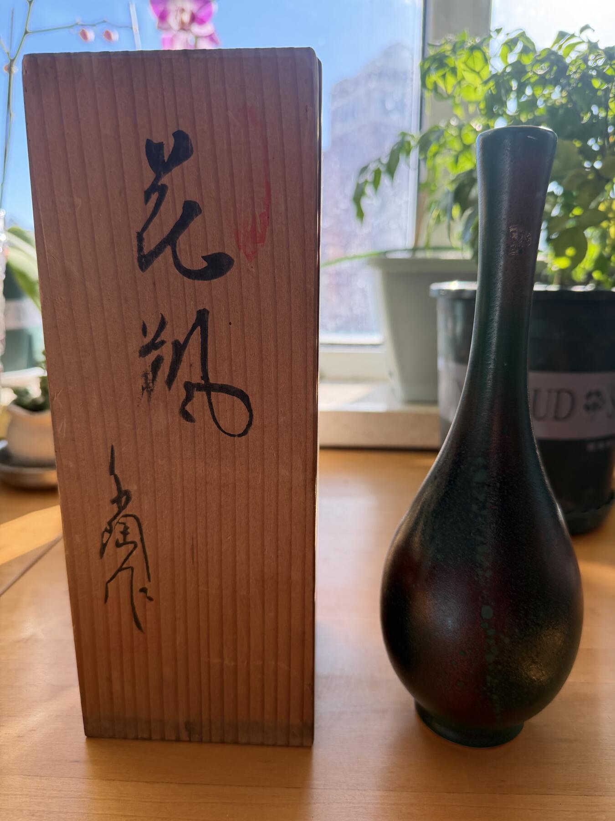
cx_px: 308
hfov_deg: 56.8
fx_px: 569
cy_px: 410
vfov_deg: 71.6
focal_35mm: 24
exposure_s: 1/501
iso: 100
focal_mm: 6.76
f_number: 1.78
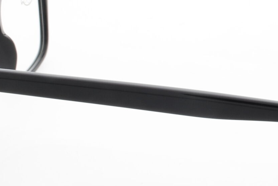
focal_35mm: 102
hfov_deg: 20.0
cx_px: 184
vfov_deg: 13.4
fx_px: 788
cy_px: 44
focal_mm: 22
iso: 100
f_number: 20
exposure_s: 1/20
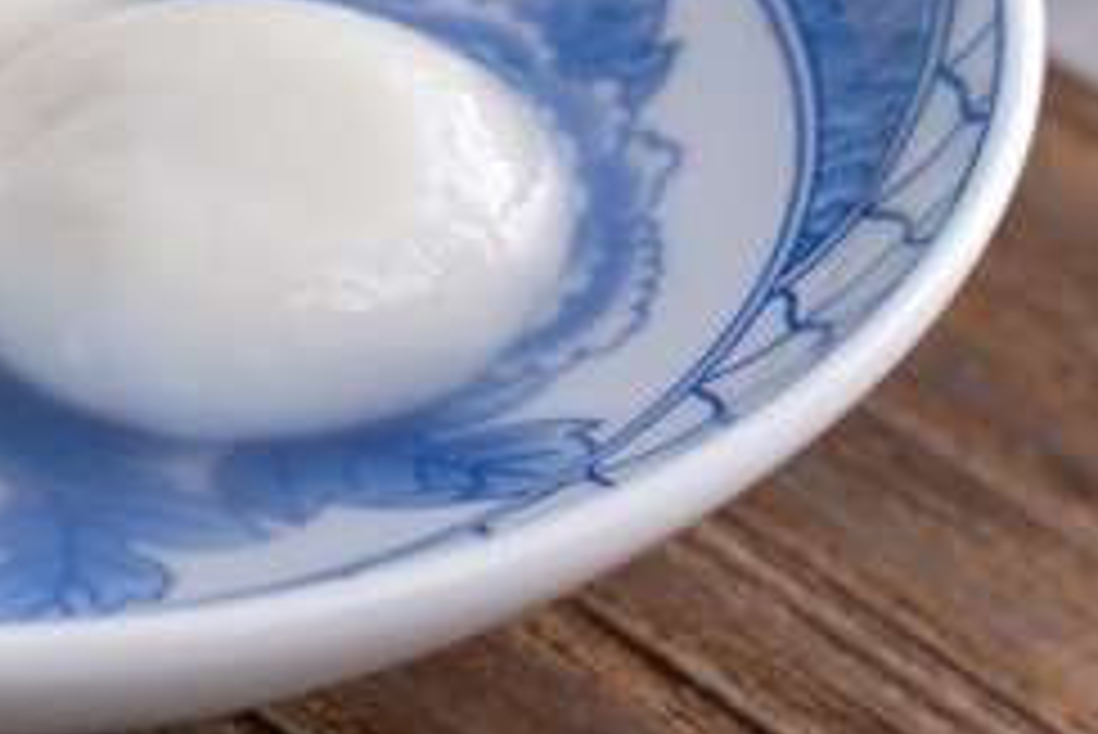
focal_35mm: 188
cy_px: -140
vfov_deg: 7.3
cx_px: 207
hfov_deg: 10.9
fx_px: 5737
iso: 100
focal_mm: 75
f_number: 8
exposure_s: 1/160
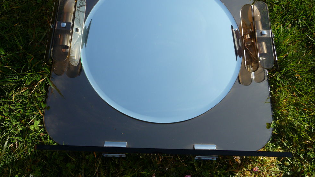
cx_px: 158
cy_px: 60
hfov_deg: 62.6
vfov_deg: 37.4
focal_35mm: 31
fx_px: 259
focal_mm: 4.7
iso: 100
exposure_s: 1/640
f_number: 3.3
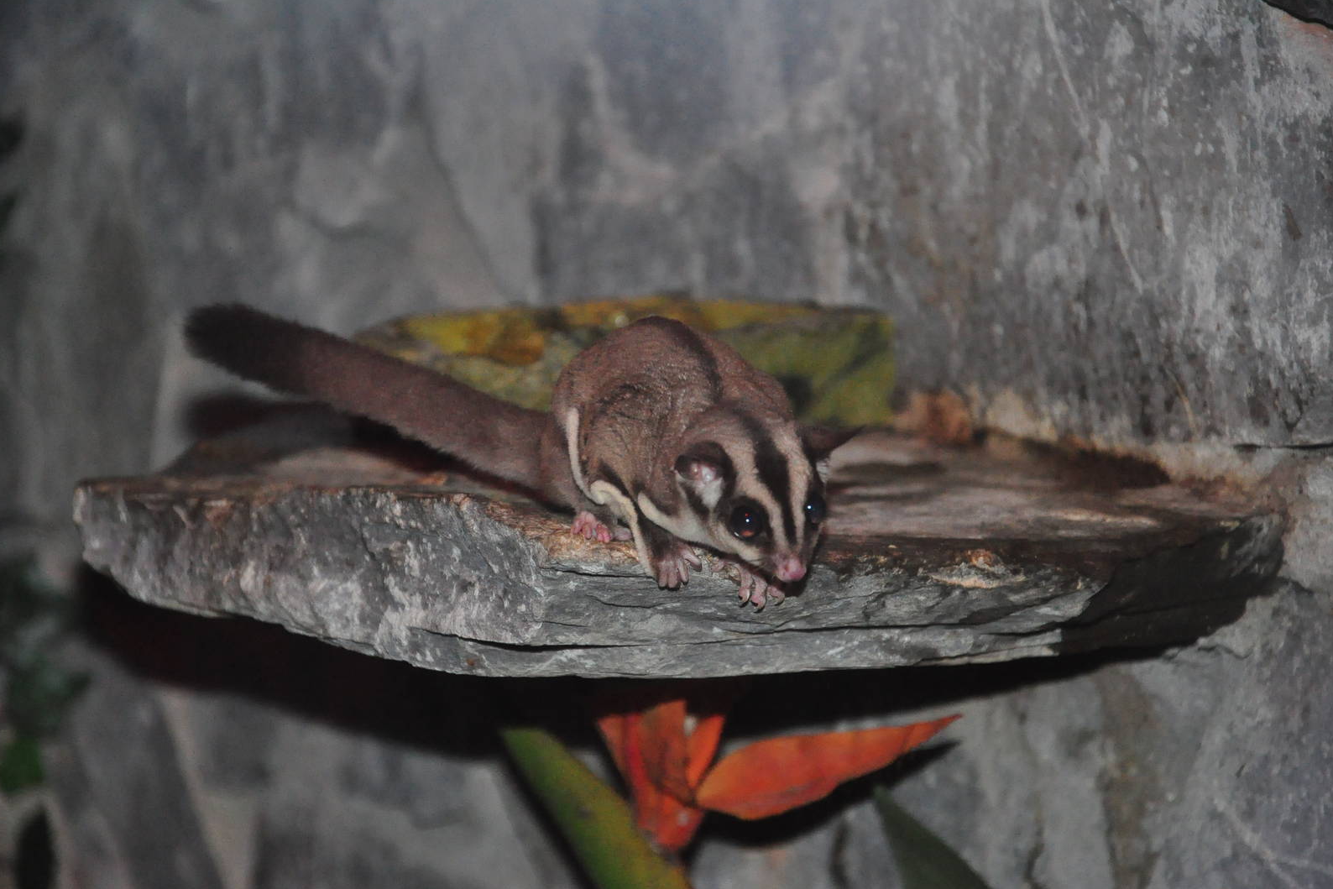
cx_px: 665
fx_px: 5869
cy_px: 444
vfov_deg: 8.7
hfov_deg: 13.0
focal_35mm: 159
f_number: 5.6
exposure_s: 1/60
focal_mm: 105
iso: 3200
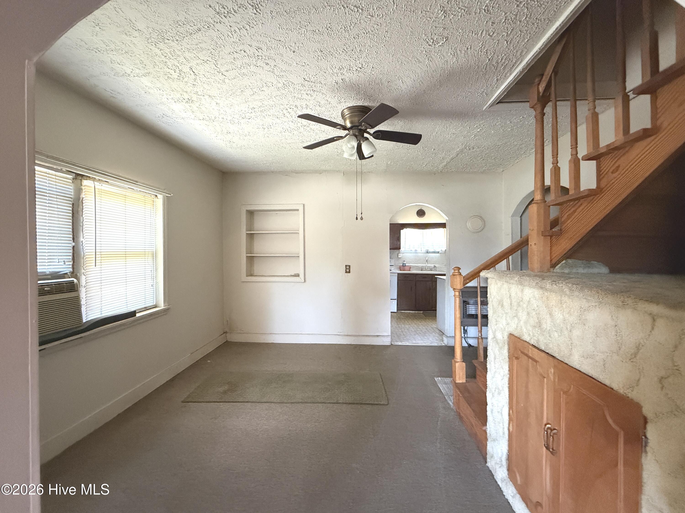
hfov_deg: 102.1
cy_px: 256
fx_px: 277
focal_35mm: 14
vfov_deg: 85.7
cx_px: 342
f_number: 2.2
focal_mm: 2.22
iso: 800
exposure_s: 1/60
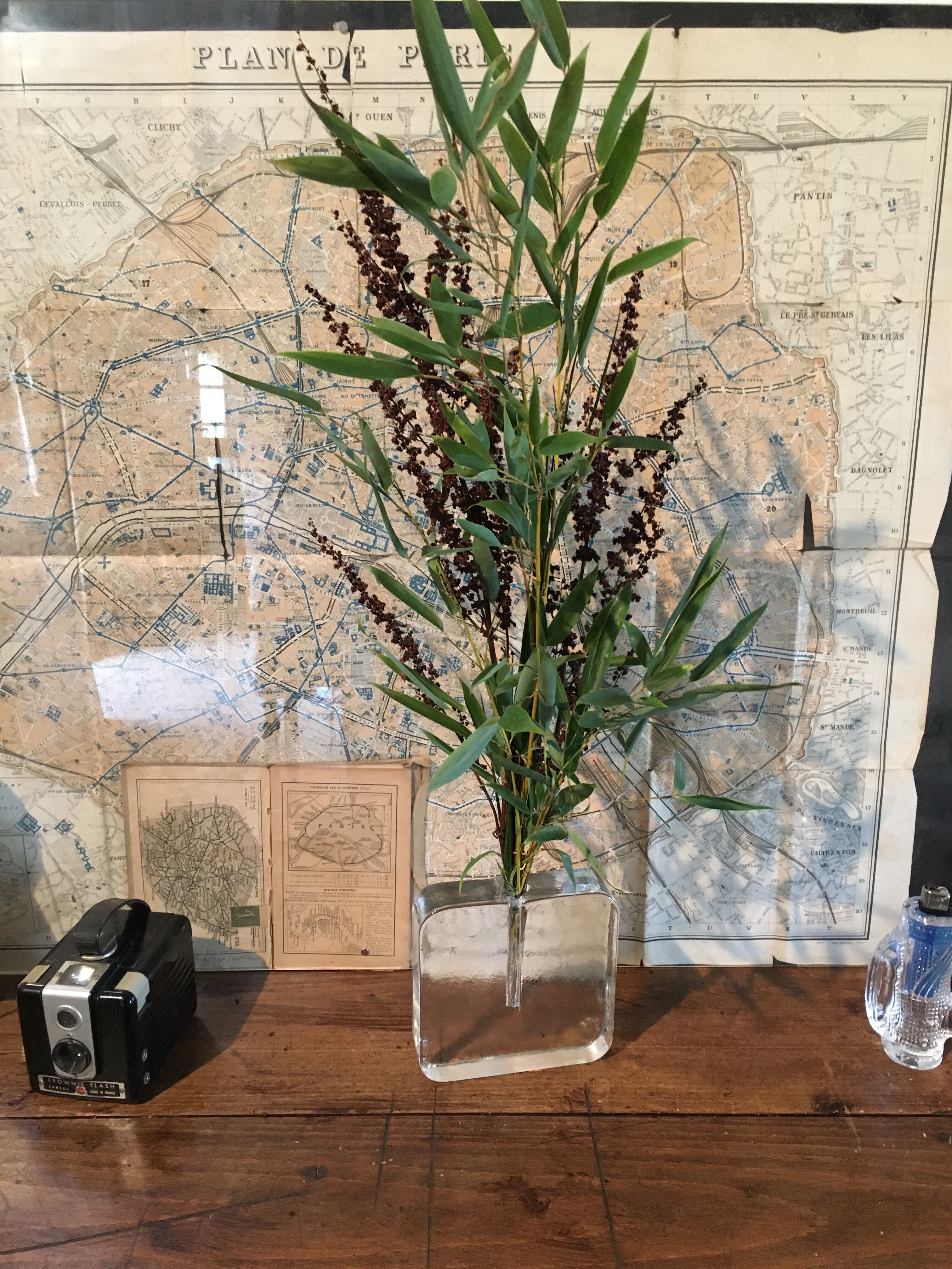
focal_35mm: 29
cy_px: 634
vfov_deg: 61.7
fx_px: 1063
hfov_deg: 48.2
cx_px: 476
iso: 200
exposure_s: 1/17
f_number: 2.2
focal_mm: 4.15
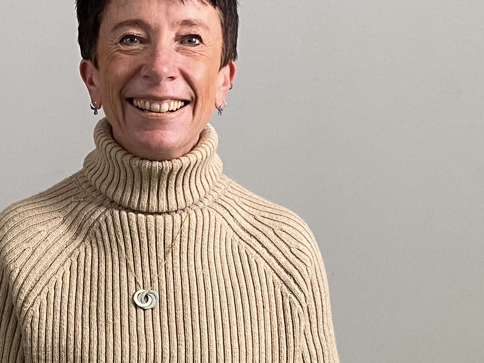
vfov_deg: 18.0
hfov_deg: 23.1
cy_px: 161
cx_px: 34
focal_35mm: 82
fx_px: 1147
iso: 125
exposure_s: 1/90
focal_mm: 4.25
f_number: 1.8
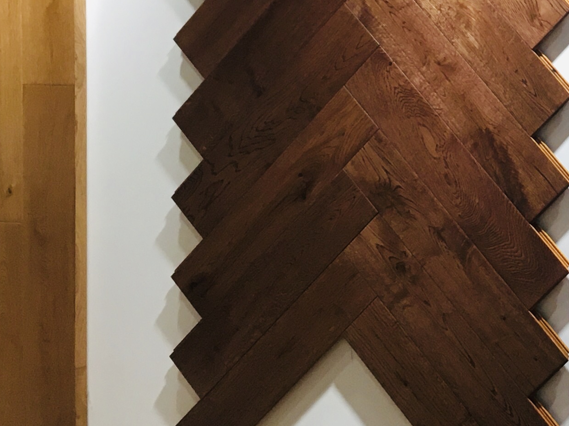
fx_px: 1545
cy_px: 15
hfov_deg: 19.8
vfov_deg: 15.5
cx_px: 660
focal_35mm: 94
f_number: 2.2
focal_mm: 4.15
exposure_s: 1/33
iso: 50
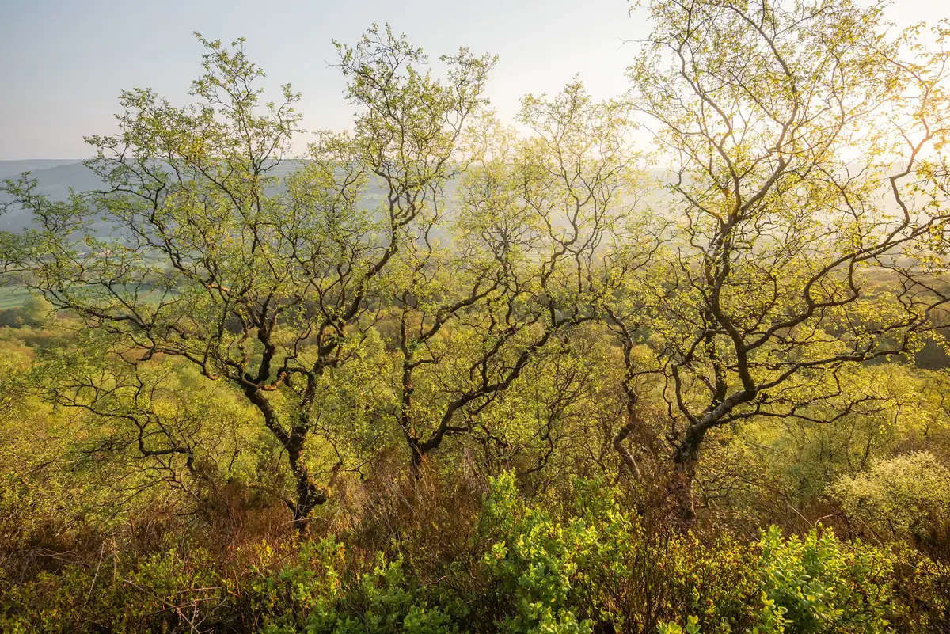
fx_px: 422
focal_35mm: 16
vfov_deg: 73.8
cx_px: 475
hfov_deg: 96.7
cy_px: 317
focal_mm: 11
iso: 100
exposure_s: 1/320
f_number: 9
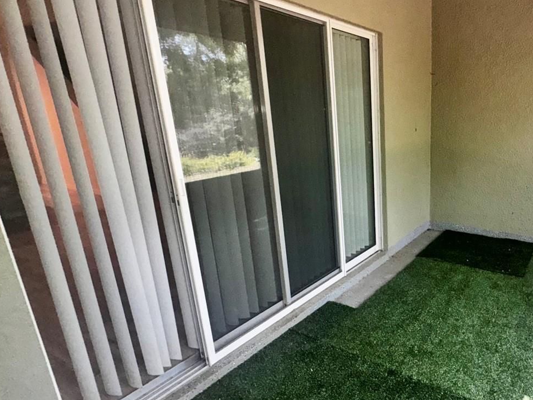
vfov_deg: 58.8
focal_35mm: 23
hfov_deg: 67.4
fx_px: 354
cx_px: 422
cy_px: 205
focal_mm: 2.22
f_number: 2.2
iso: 200
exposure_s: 1/77
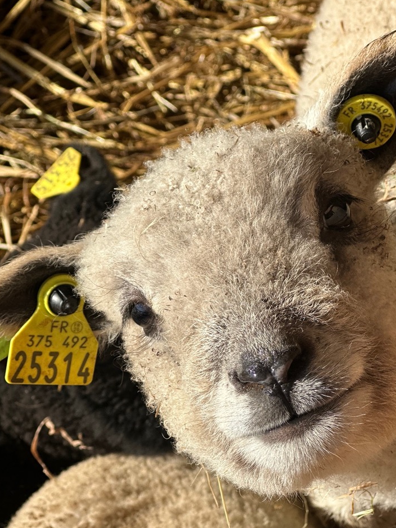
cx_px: 222
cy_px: 307
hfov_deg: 14.1
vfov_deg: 18.7
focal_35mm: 105
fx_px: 1602
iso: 32
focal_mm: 9
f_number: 2.8
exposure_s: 1/589
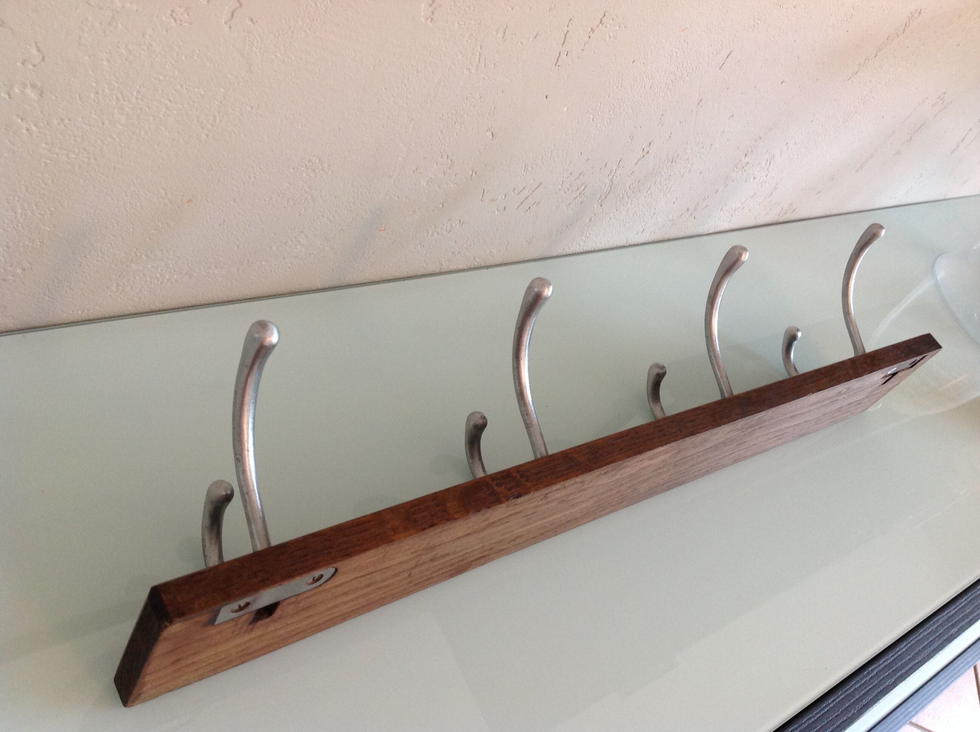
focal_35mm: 35
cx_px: 490
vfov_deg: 40.6
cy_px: 366
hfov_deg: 52.7
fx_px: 989
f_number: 2.4
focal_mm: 4.28
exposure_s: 1/15
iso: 125
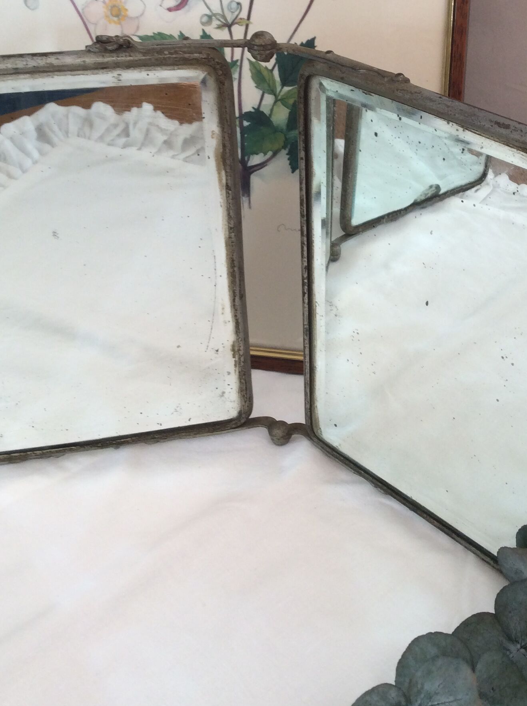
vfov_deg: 40.0
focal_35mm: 47
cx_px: 374
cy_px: 230
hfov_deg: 30.4
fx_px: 957
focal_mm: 3.3
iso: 40
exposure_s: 1/50
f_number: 2.4
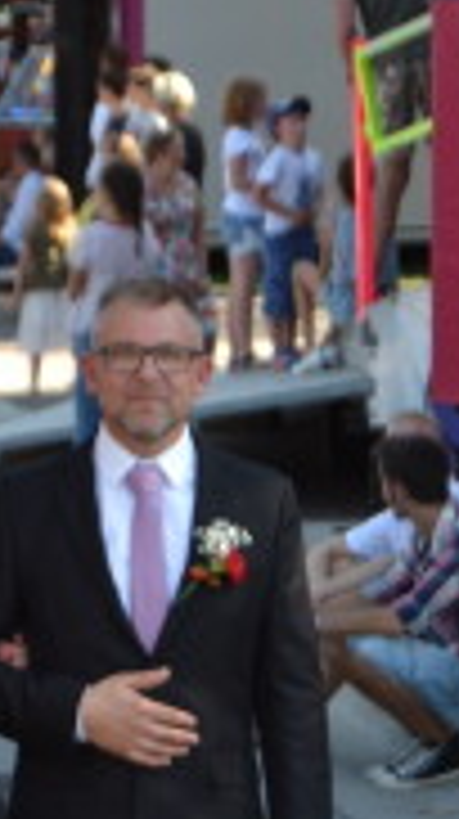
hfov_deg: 5.3
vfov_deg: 9.4
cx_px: -14
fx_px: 4955
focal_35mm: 228
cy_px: 778
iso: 125
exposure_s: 1/125
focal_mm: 55
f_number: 5.6
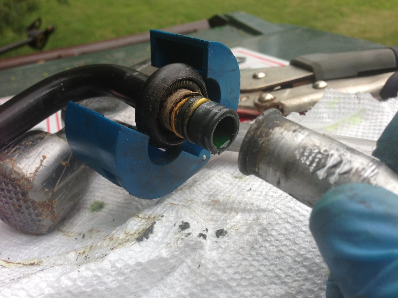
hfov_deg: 55.4
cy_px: 149
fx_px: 379
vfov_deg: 42.9
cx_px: 199
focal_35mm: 33
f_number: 2.4
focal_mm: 4.13
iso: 50
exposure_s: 1/191
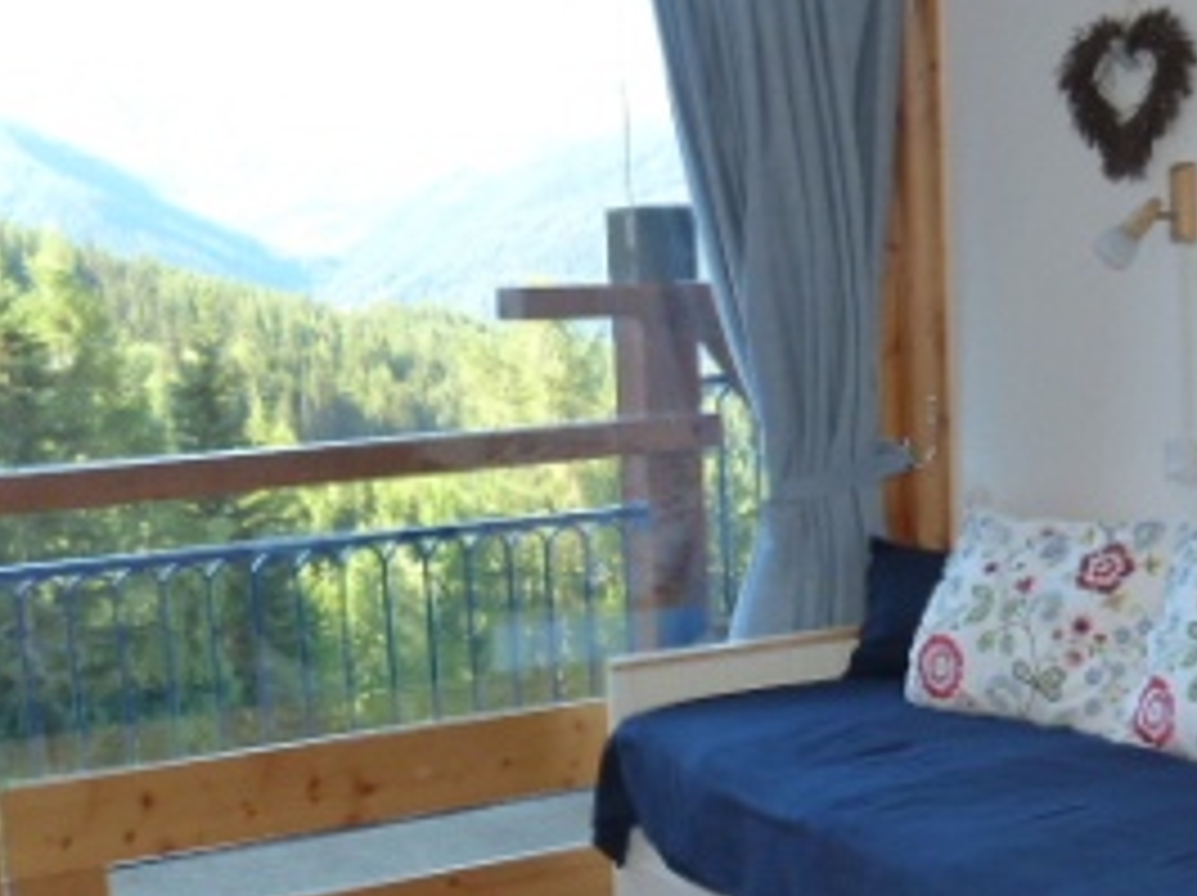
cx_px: 763
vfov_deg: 25.9
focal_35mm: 56
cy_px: 630
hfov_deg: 34.2
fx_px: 1935
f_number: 2.8
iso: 125
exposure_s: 1/60
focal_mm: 4.5
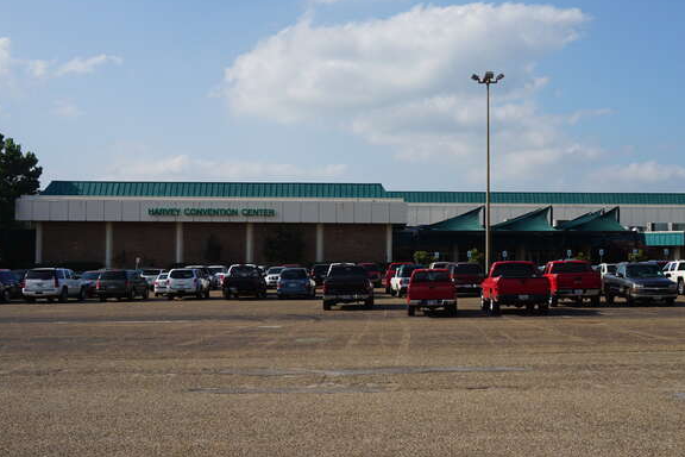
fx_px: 913
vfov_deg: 28.1
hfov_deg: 40.9
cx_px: 410
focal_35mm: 48
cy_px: 231
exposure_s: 1/200
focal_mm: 24
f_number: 11
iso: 100
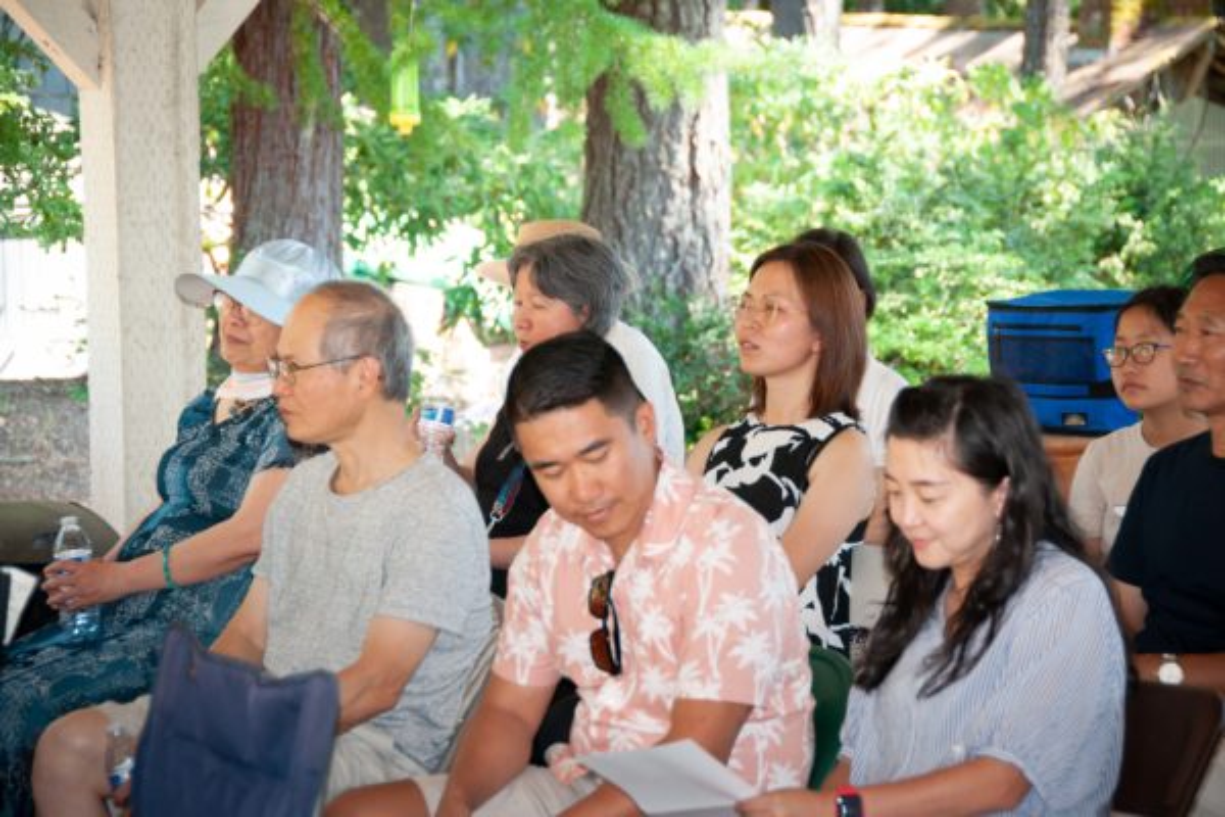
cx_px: 612
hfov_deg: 15.2
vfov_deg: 10.2
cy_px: 408
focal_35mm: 135
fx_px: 4593
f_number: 5.3
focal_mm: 90
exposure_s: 1/60
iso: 500
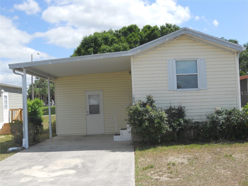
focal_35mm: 41
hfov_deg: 45.8
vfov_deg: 35.1
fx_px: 294
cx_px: 124
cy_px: 93
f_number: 3.2
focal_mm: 7.3
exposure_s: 1/800
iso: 80
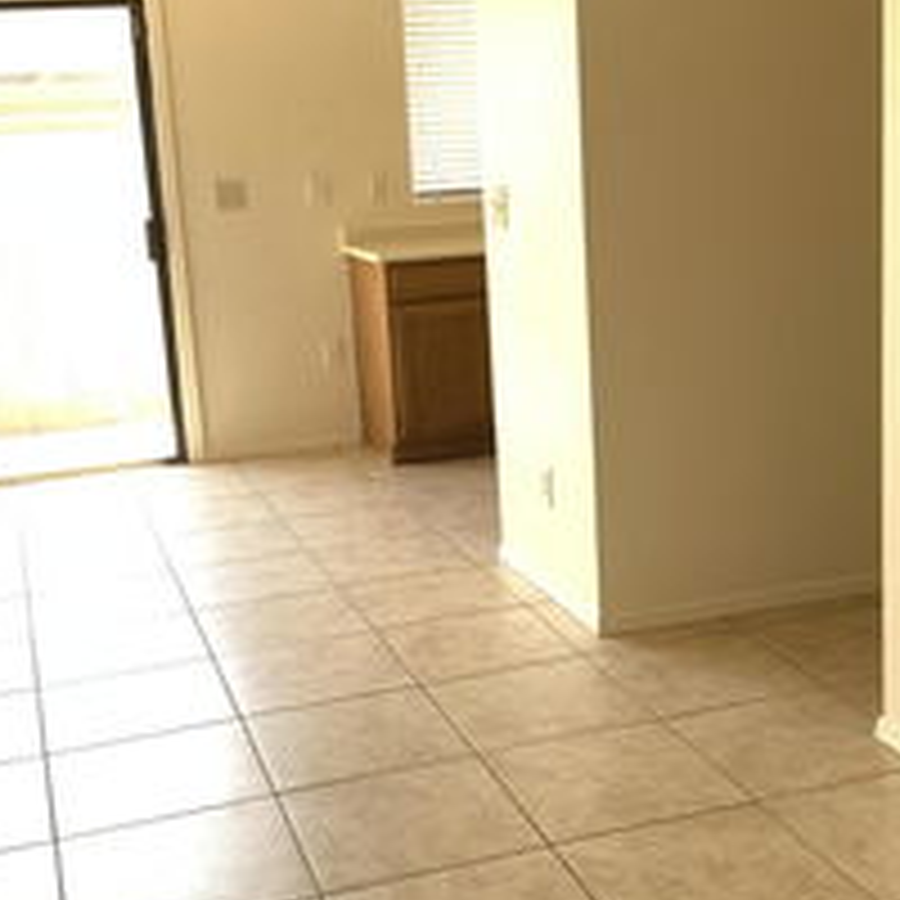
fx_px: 1441
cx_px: 502
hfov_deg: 34.6
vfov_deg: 34.7
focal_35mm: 49
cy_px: 423
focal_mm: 4.25
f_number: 1.8
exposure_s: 1/121
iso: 80
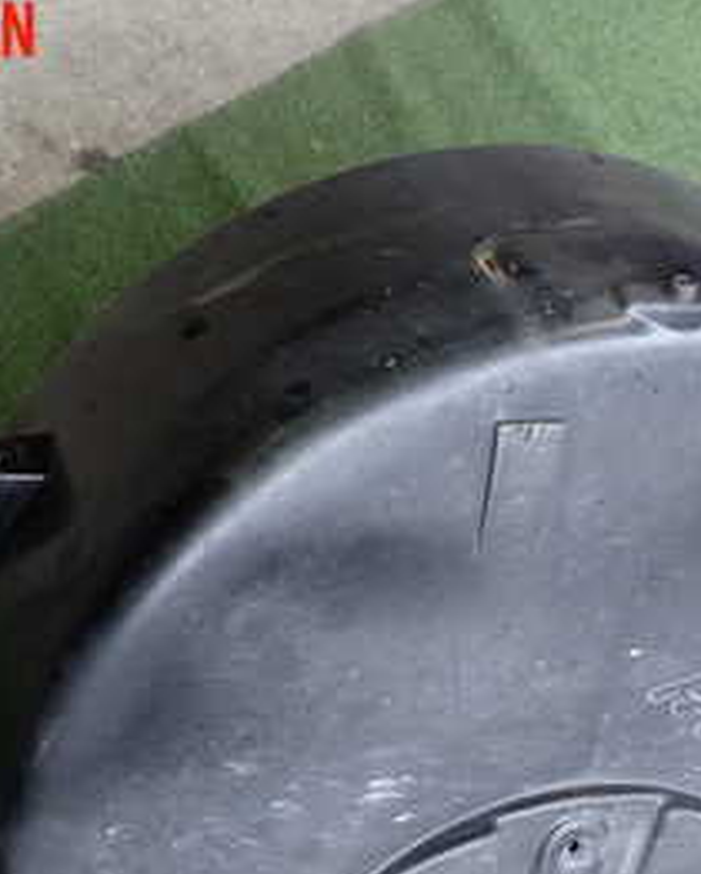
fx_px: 1736
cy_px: 744
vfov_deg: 27.5
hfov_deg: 22.8
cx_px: 431
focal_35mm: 67
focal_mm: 5.4
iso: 200
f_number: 2.3
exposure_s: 1/50
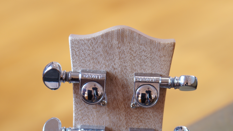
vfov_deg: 7.3
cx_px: 117
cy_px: 152
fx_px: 1026
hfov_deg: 13.0
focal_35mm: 166
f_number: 4.5
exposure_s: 1/5
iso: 100
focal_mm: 70
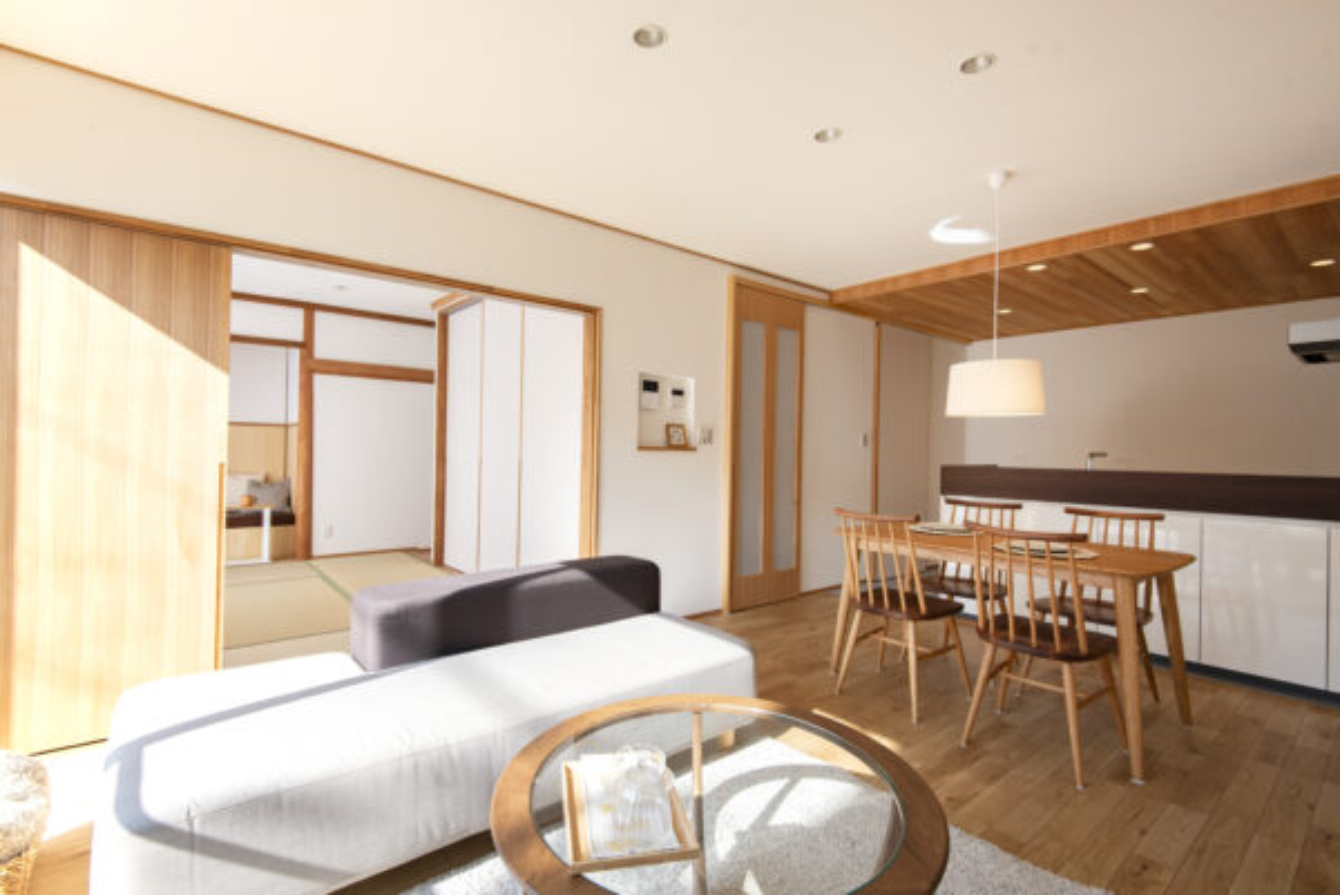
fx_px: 596
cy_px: 448
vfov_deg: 73.8
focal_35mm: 16
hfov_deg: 96.7
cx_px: 670
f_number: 8
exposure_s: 1/80
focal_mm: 16
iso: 200
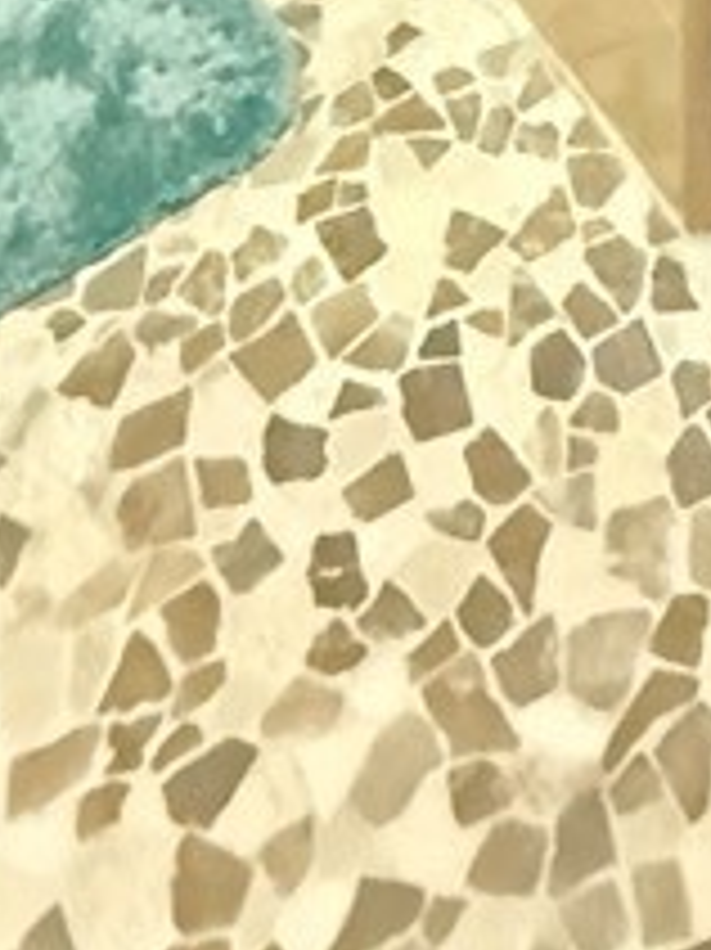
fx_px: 1864
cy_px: -1274
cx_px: 738
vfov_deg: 15.7
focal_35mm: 68
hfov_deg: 20.8
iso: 2500
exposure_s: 1/30
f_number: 2.2
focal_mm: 2.22
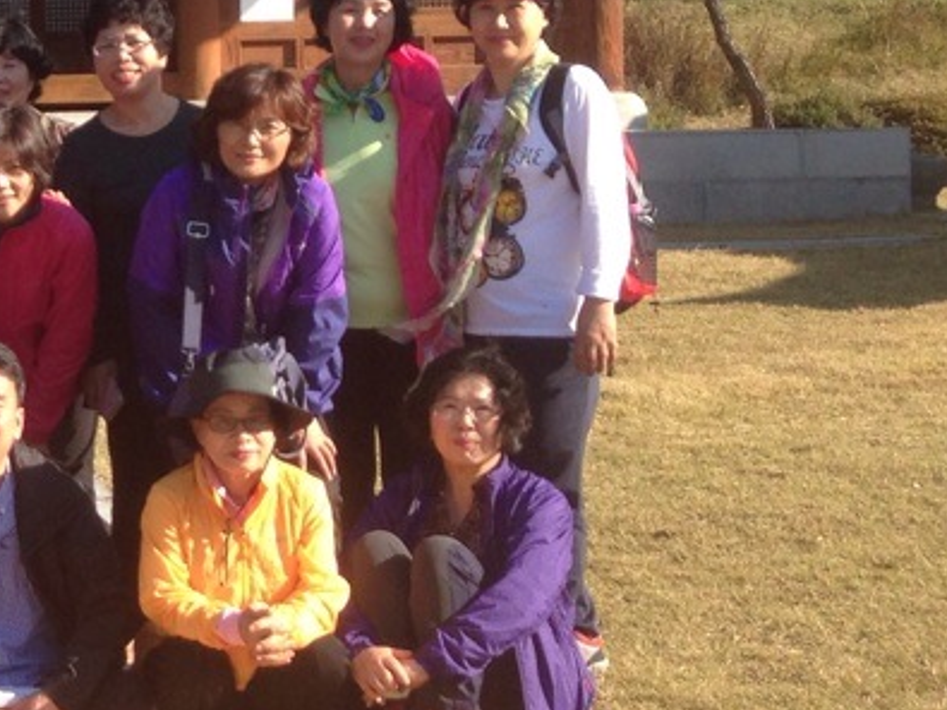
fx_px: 2926
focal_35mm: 107
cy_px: 213
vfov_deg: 13.8
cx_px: -381
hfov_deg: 17.0
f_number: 2.4
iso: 50
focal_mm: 4.13
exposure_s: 1/678
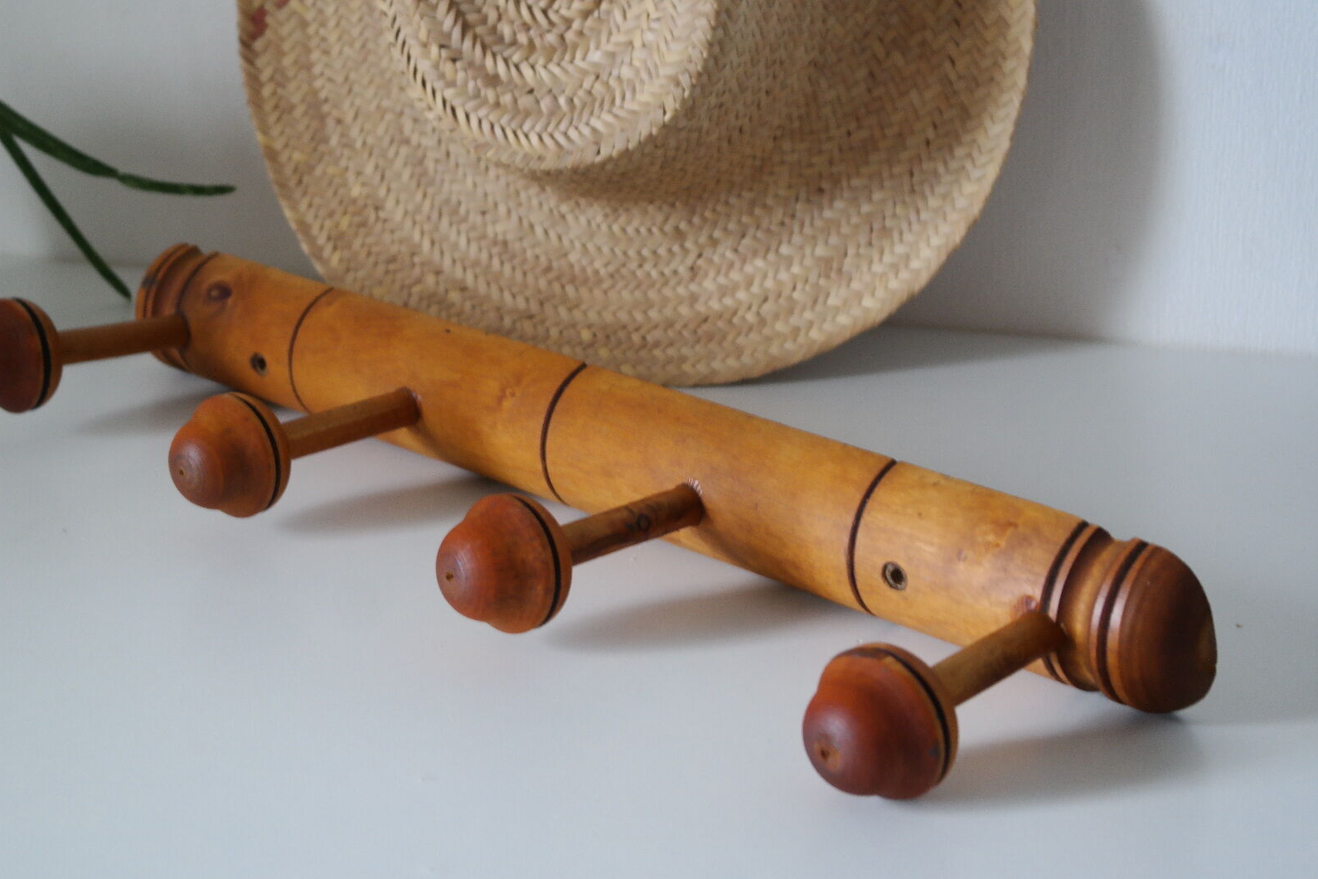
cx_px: 606
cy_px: 444
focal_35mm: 75
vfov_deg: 18.2
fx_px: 2746
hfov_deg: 27.0
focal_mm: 45
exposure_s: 1/25
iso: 800
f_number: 5.6
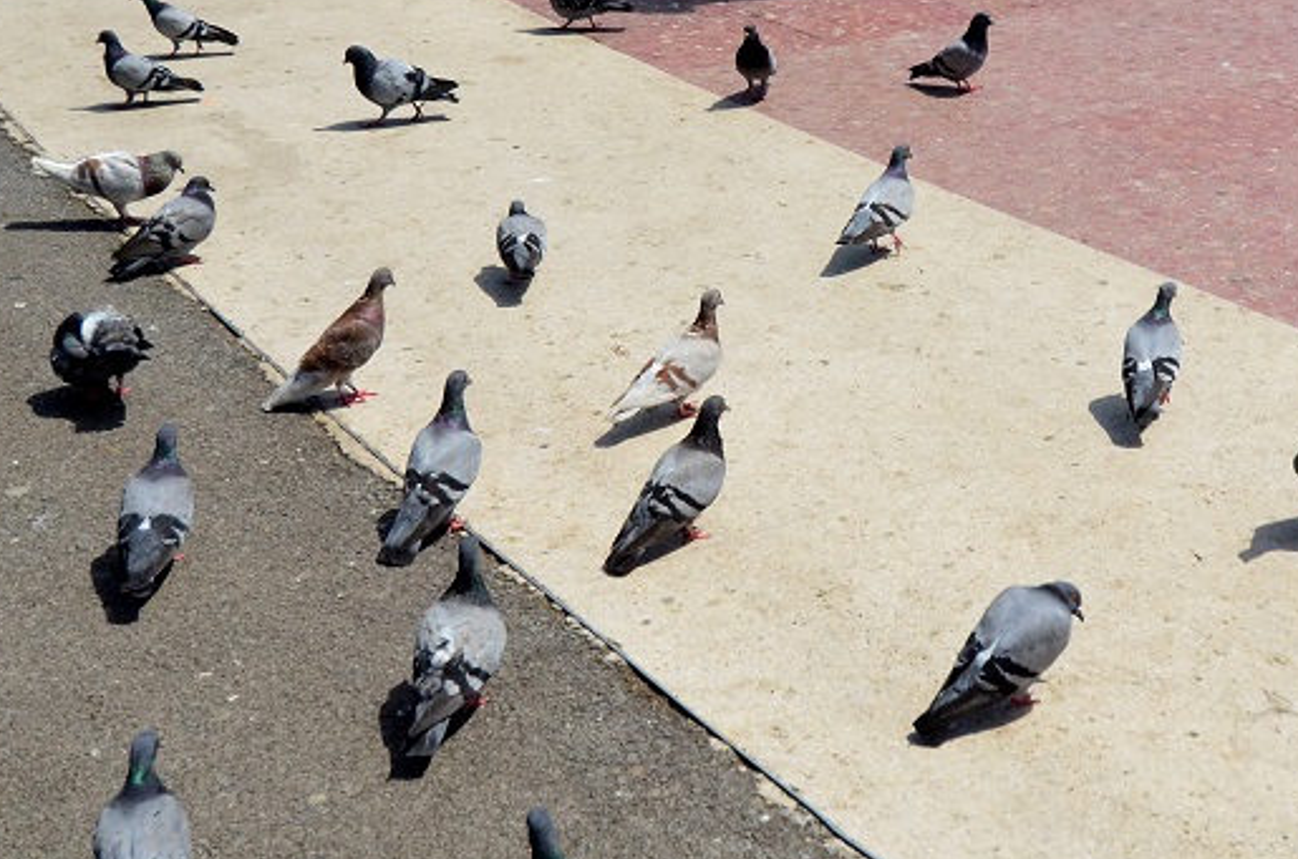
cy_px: 253
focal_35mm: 64
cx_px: 818
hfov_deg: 31.3
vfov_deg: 21.0
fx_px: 2303
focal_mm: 22
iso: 640
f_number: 4.5
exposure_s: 1/8000
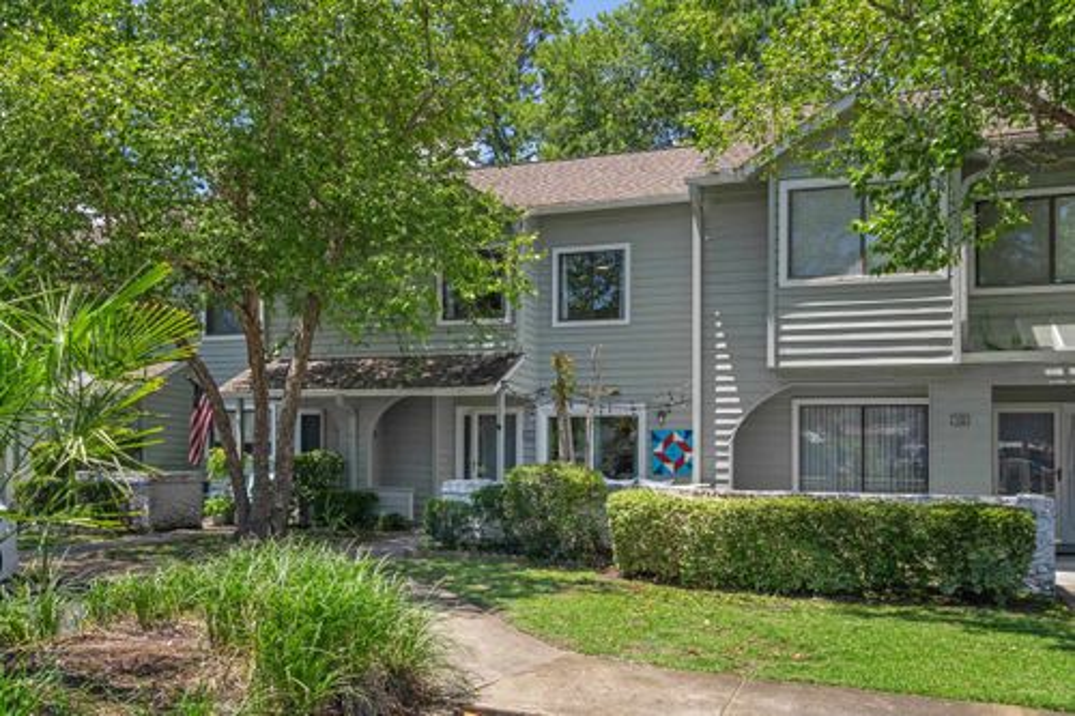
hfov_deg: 61.9
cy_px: 358
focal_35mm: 30
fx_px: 895
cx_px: 538
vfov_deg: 43.6
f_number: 8
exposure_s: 1/250
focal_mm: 30
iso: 250
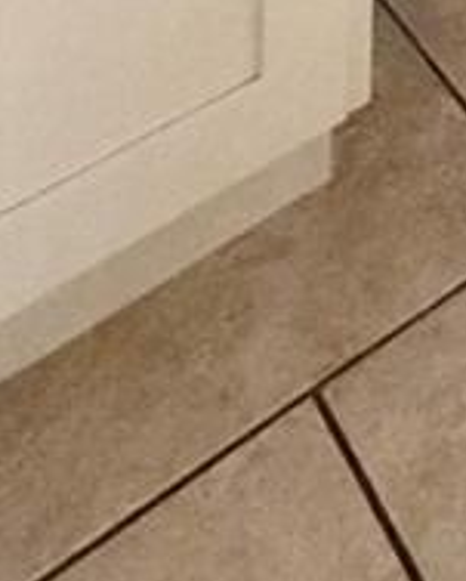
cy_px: -1051
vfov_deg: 12.4
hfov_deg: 16.2
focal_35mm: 87
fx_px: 1496
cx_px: 694
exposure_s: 1/60
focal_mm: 2.22
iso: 400
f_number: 2.2
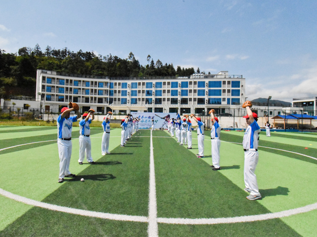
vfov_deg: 74.7
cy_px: 113
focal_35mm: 17
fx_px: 156
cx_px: 143
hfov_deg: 90.8
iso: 10000
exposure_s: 1/4000
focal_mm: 10
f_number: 22
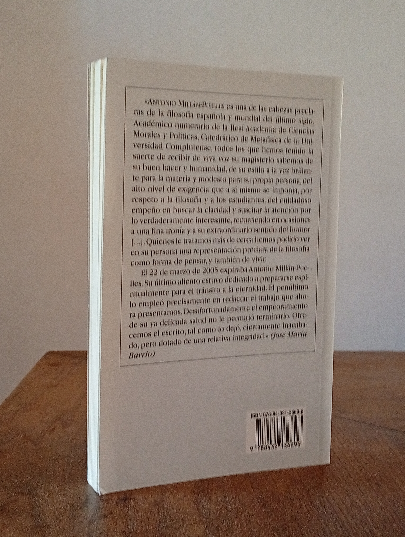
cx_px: 202
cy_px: 268
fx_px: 840
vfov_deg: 35.5
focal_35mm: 54
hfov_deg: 27.1
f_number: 1.8
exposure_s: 1/20
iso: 553
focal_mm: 3.98
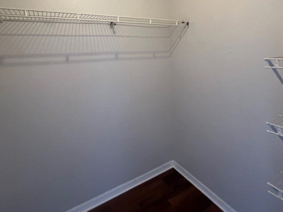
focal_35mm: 19
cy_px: 58
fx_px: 155
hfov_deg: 84.7
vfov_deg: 65.3
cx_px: 143
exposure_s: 1/120
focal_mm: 1.57
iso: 200
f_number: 1.8
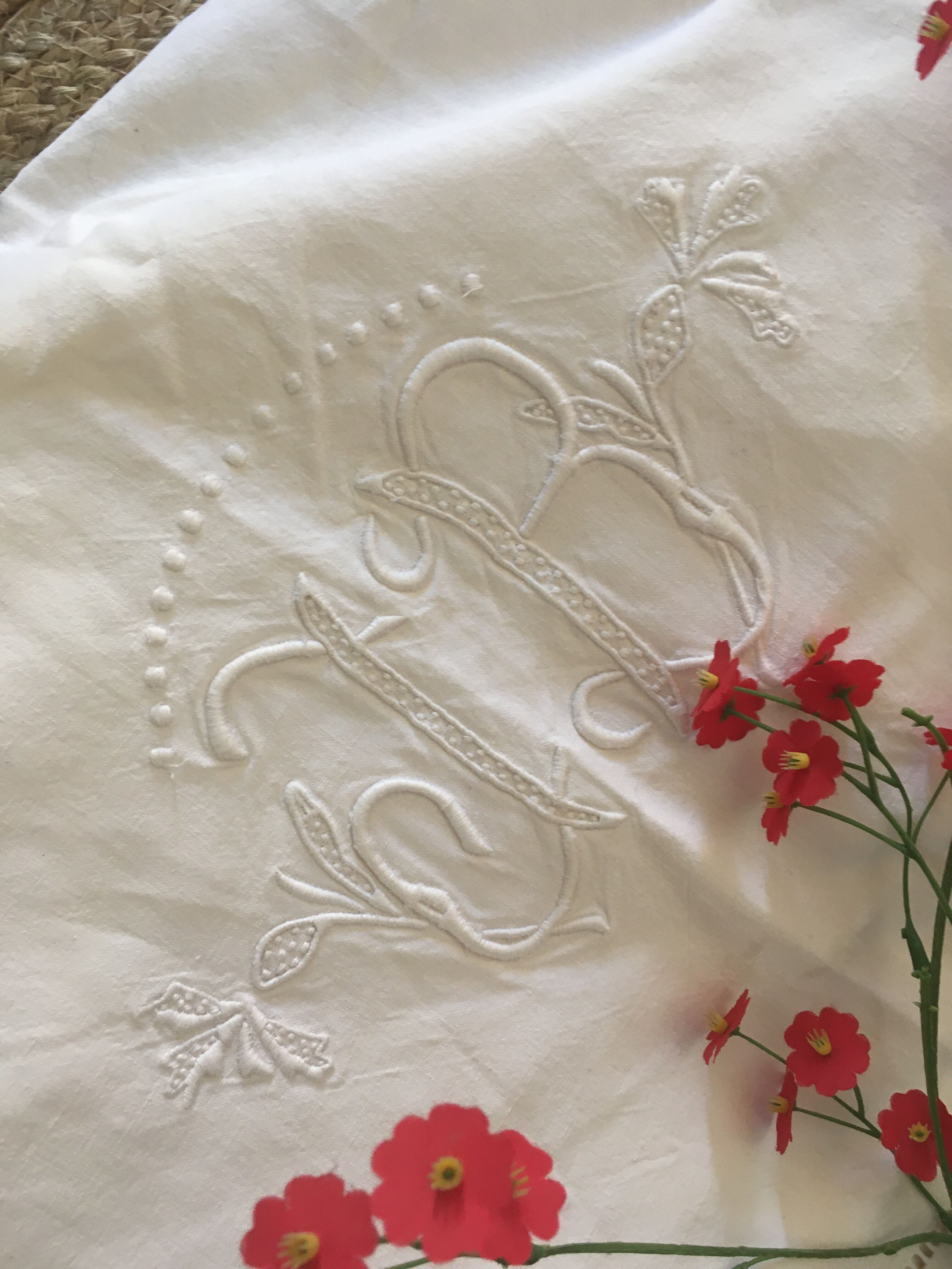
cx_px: 476
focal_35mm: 29
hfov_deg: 48.2
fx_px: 1063
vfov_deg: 61.7
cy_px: 634
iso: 100
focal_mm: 4.15
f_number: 2.2
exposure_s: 1/33
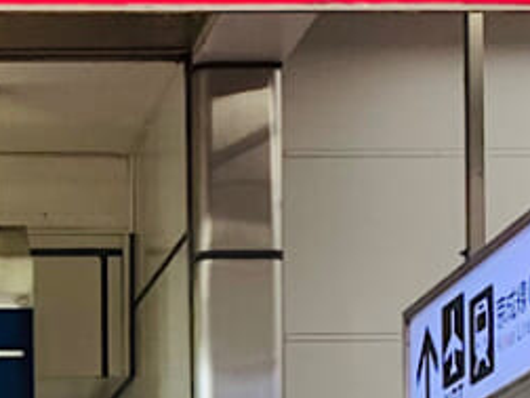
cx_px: -208
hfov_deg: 15.0
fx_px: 1899
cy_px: 335
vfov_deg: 11.9
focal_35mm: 124
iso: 80
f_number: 1.8
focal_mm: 4.25
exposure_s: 1/121
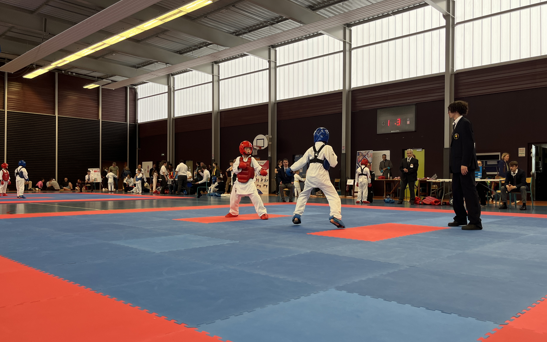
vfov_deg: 41.8
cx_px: 295
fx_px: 447
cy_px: 185
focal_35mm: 30
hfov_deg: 62.8
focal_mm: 5.1
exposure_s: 1/121
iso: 80
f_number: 1.6
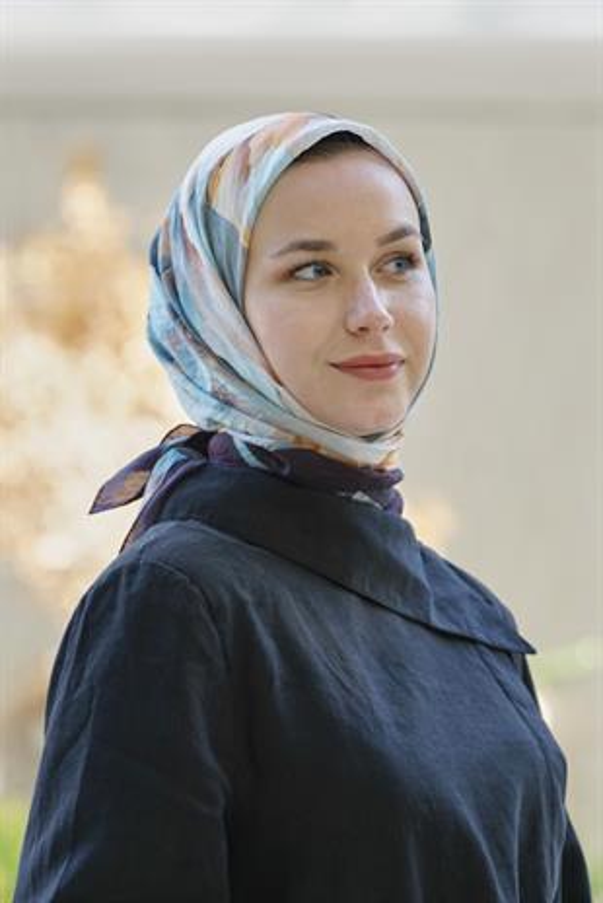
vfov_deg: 12.2
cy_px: 452
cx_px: 302
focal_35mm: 168
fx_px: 4214
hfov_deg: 8.2
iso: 500
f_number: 5.6
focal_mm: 168
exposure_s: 1/125
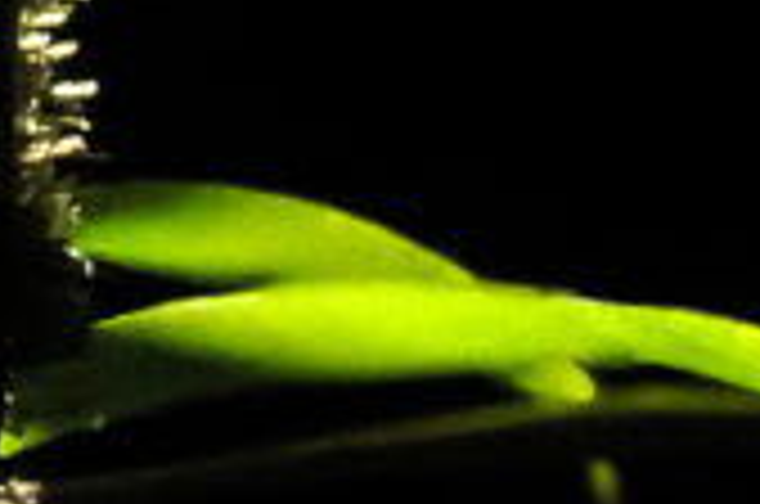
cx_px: -872
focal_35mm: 1224
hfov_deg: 1.7
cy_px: 176
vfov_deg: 1.1
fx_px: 25792
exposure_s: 1/250
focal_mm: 135
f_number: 5.6
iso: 720
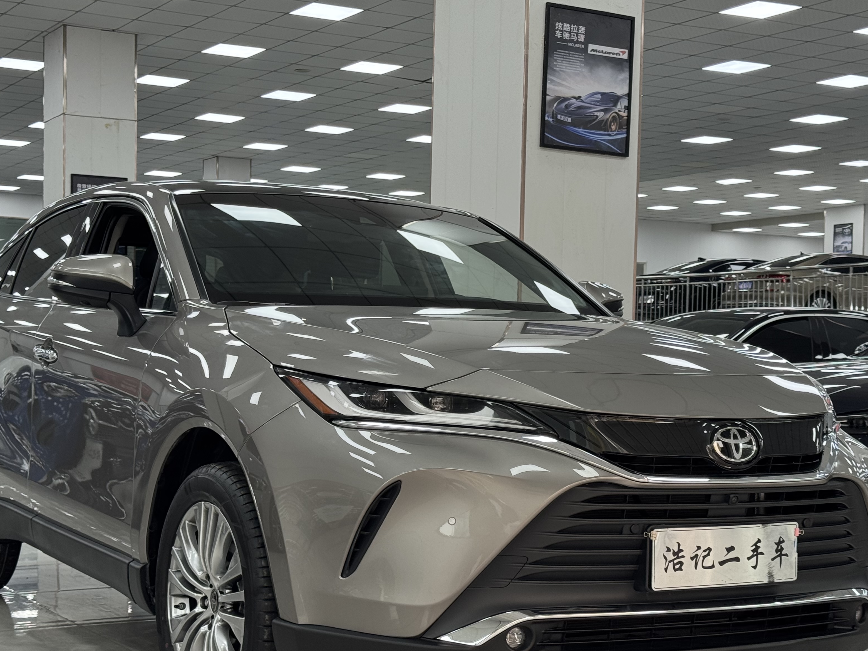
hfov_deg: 31.2
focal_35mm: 62
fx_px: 1555
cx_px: 397
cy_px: 381
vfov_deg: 23.6
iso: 80
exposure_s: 1/100
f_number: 1.78
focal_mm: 6.76
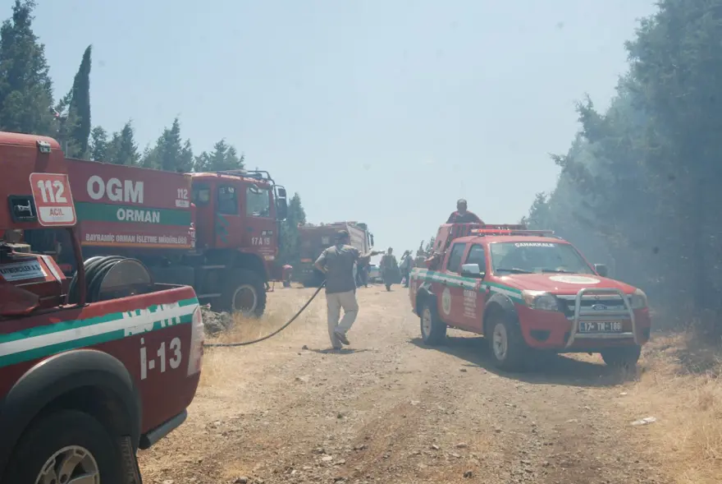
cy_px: 242
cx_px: 361
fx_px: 783
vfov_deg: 34.3
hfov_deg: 49.5
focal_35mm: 39
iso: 640
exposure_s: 1/640
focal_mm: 26
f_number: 13
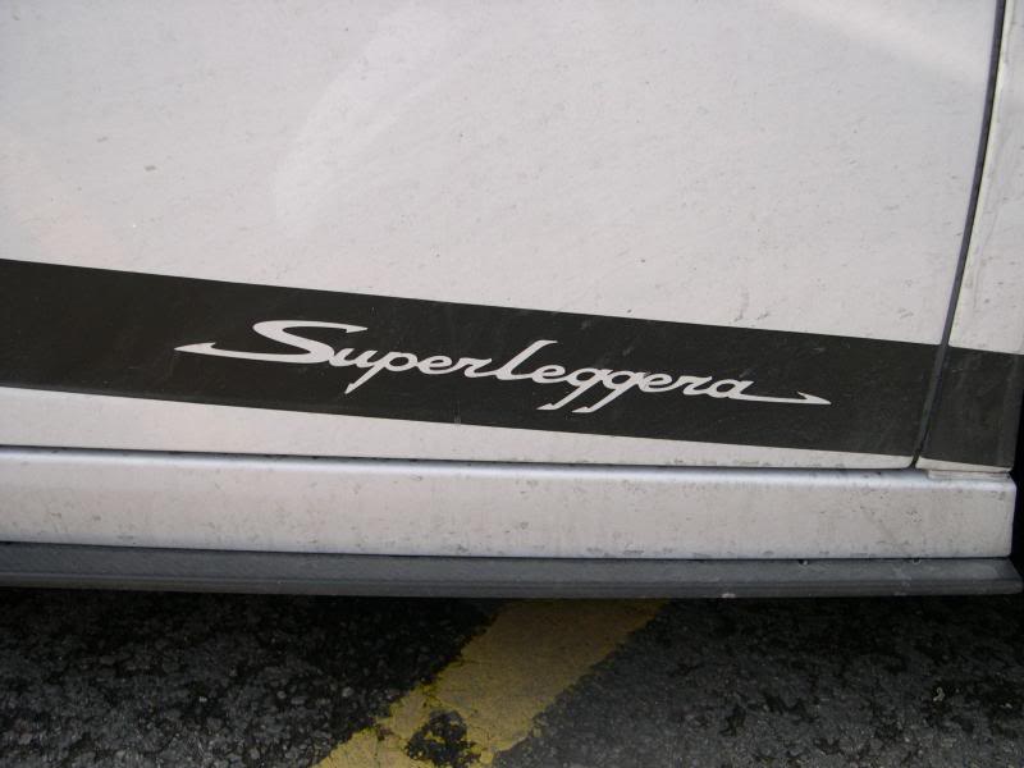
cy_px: 384
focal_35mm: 38
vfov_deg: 37.7
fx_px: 1124
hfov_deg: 49.0
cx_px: 512
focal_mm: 8
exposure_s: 1/320
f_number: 2.8
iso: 100
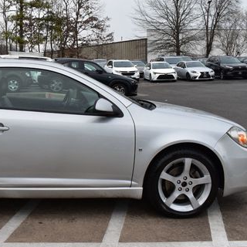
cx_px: 20
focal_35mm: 56
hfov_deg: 29.2
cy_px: 96
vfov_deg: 30.5
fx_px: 452
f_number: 8
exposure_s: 1/60
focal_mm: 22
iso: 400
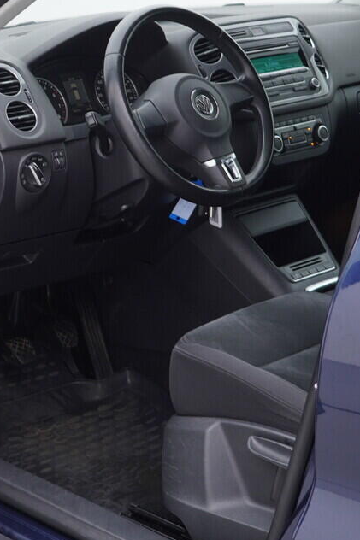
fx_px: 1231
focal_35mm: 82
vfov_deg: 24.7
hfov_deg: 16.4
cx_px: 31
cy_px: 224
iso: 125
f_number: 3.2
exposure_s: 1/50
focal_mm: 24
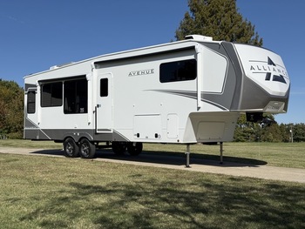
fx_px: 423
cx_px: 152
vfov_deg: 30.3
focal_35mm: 48
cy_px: 114
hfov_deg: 39.6
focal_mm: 6.76
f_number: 1.78
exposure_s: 1/11364
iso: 64
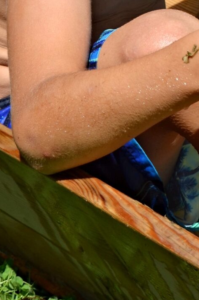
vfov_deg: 5.9
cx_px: 222
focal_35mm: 349
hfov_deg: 3.9
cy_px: 6
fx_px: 2906
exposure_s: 1/250
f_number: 8
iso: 100
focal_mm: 65
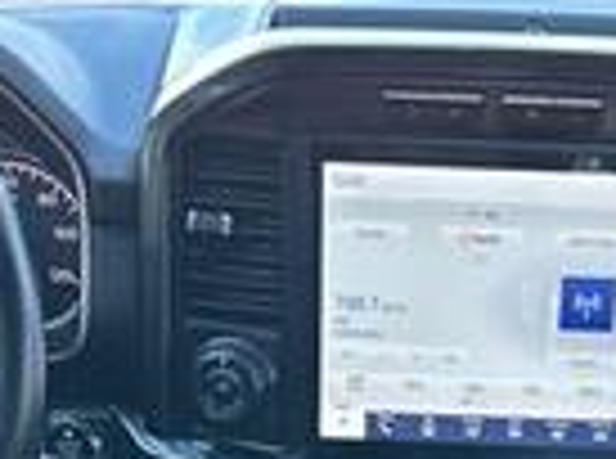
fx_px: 1704
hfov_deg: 20.3
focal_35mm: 96
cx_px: 468
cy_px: 572
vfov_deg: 14.8
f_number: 1.5
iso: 100
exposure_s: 1/121
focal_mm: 5.7
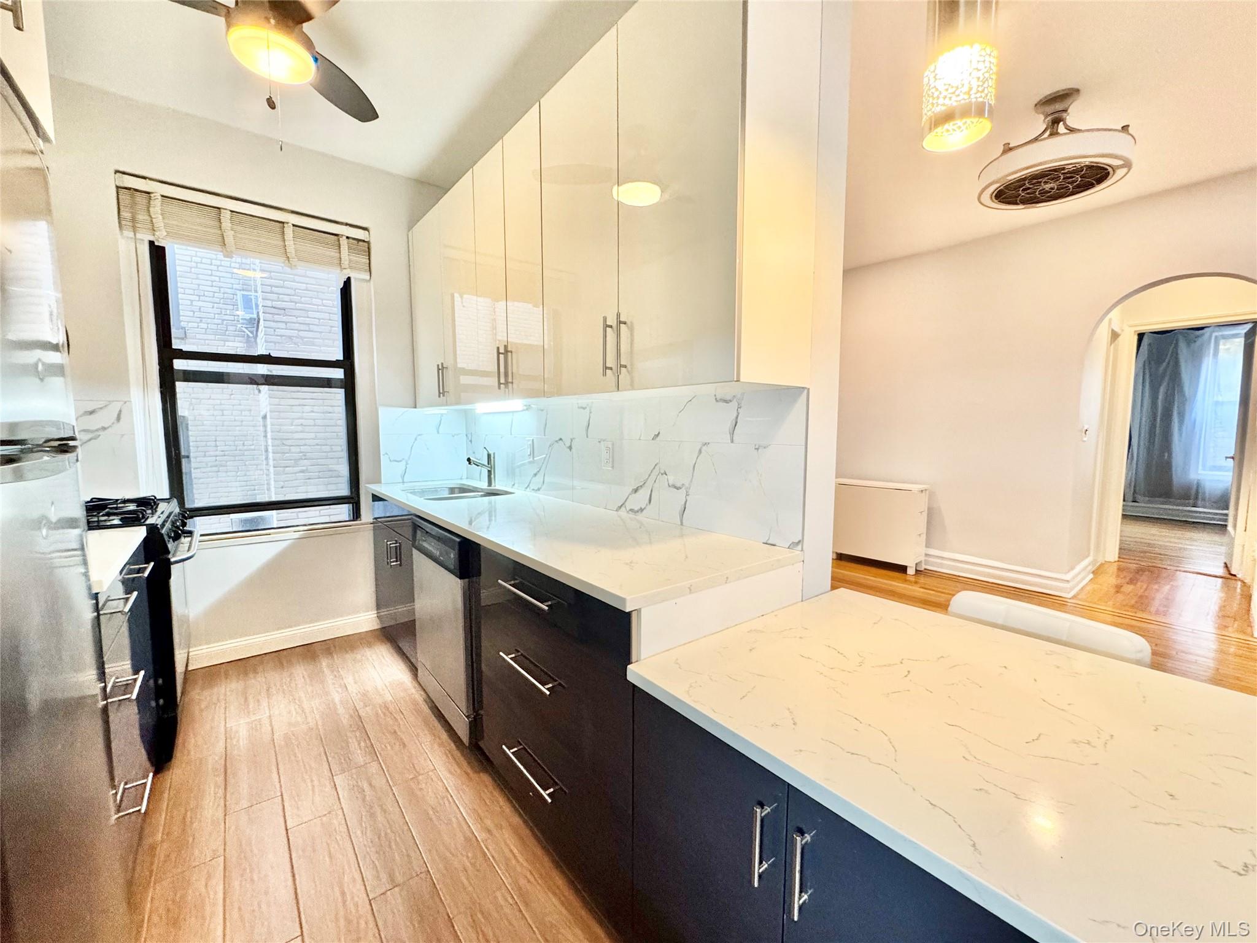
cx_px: 628
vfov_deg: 85.7
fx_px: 508
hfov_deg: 102.1
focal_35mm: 14
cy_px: 472
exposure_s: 1/120
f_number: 2.2
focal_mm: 2.22
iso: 320
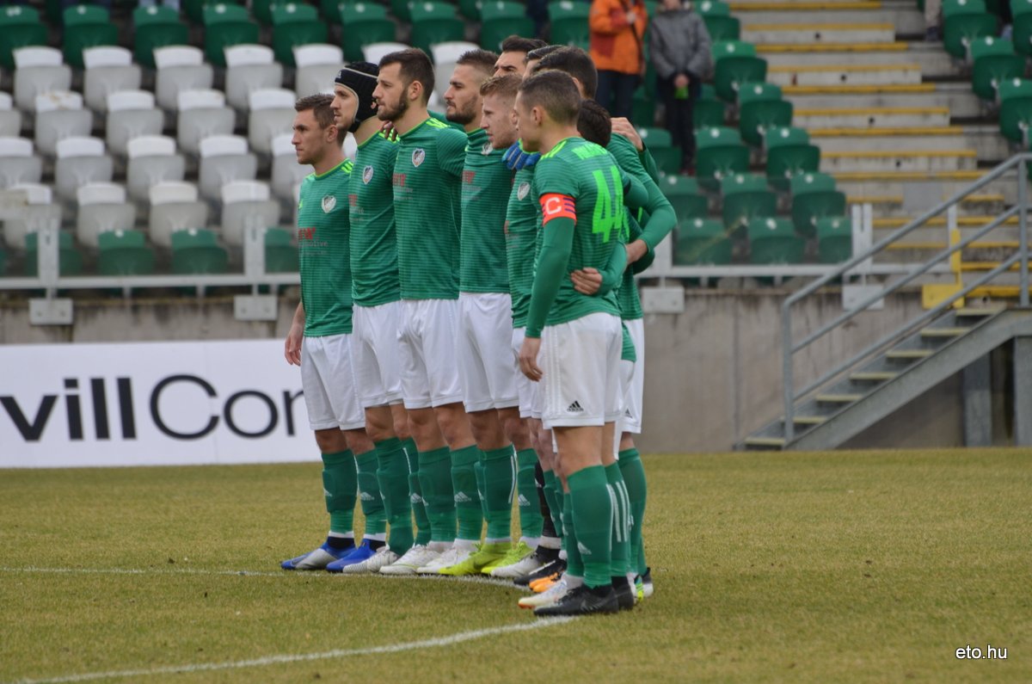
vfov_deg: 3.7
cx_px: 516
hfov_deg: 5.5
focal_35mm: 375
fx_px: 10729
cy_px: 342
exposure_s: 1/160
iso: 400
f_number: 5.6
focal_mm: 250
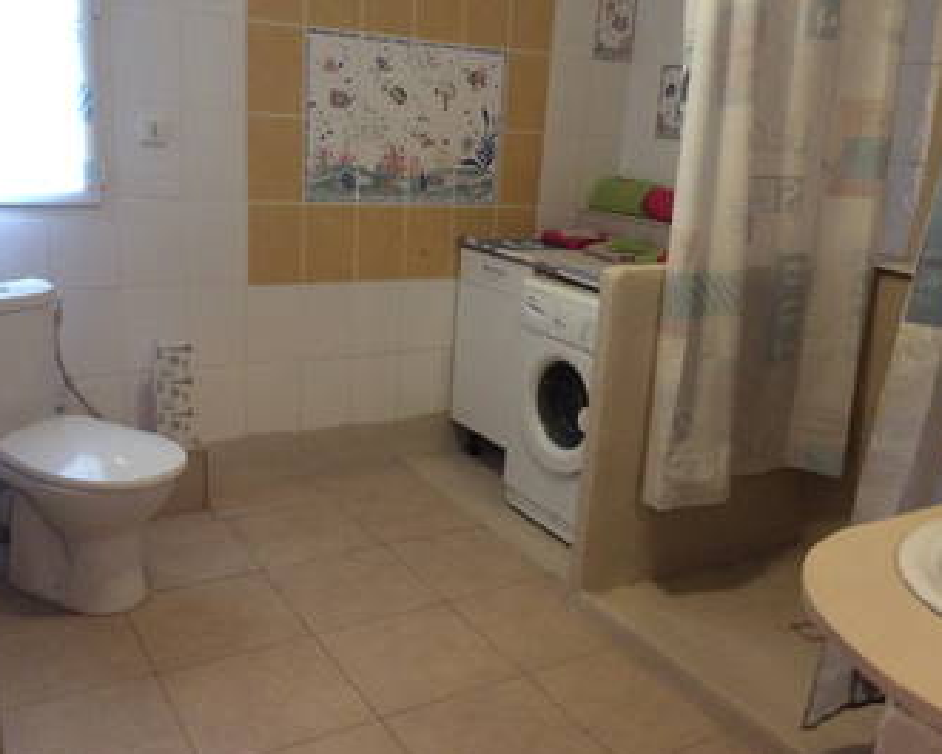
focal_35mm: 34
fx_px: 948
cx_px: 487
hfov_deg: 52.8
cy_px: 381
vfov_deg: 43.4
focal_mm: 3.3
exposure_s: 1/25
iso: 250
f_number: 2.4
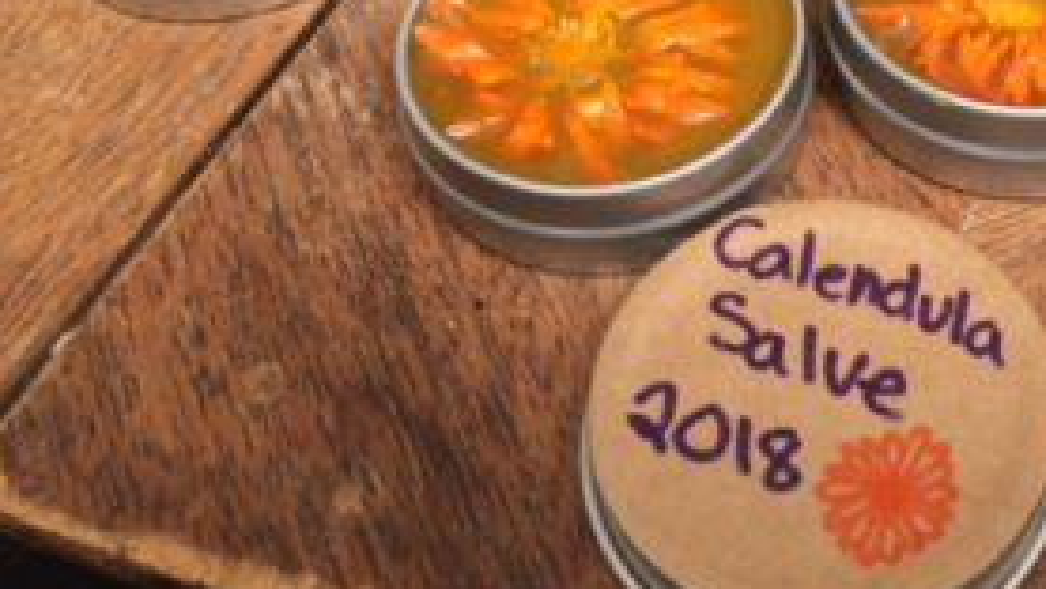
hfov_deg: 35.1
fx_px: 1581
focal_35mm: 57
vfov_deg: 20.3
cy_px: -25
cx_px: 880
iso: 32
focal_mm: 4.15
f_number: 2.2
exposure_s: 1/477
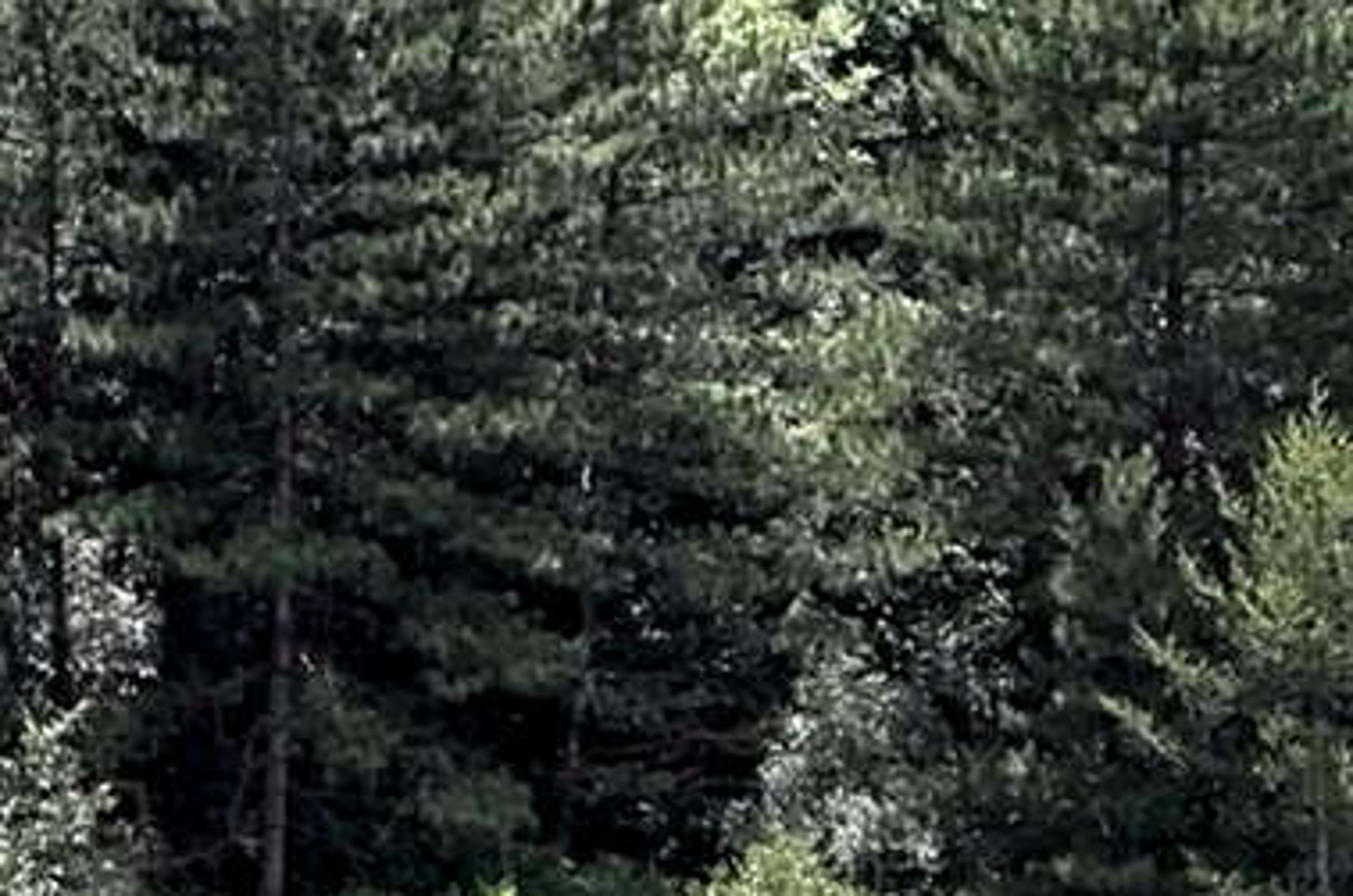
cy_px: -2426
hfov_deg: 4.1
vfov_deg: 2.7
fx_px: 18415
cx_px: -2085
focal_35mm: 491
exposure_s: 1/250
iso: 200
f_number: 5.9
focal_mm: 41.1
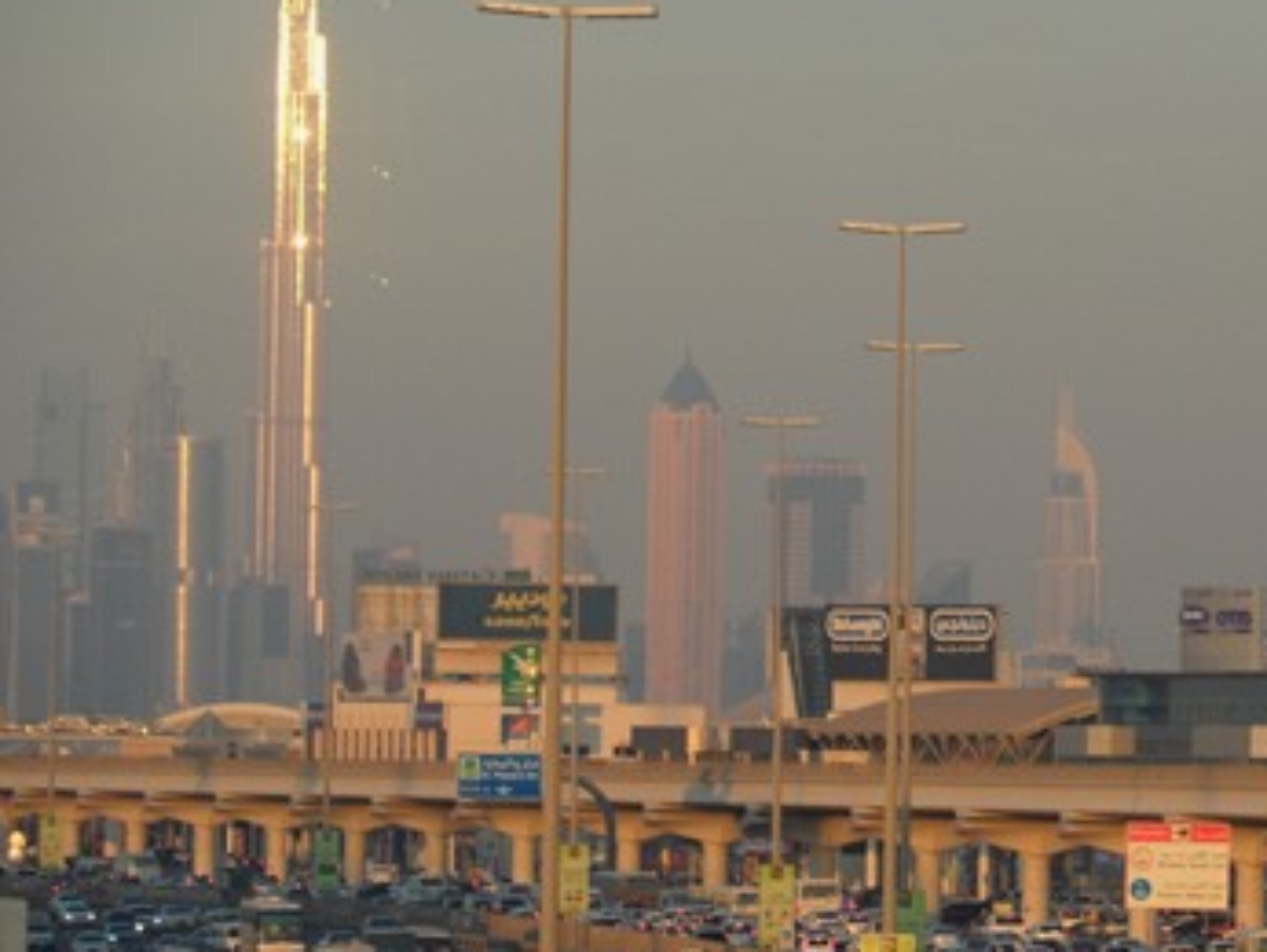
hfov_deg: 5.4
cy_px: 428
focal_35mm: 364
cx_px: 1088
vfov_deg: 4.1
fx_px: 13332
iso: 100
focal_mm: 34.8
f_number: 4.6
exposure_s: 1/180
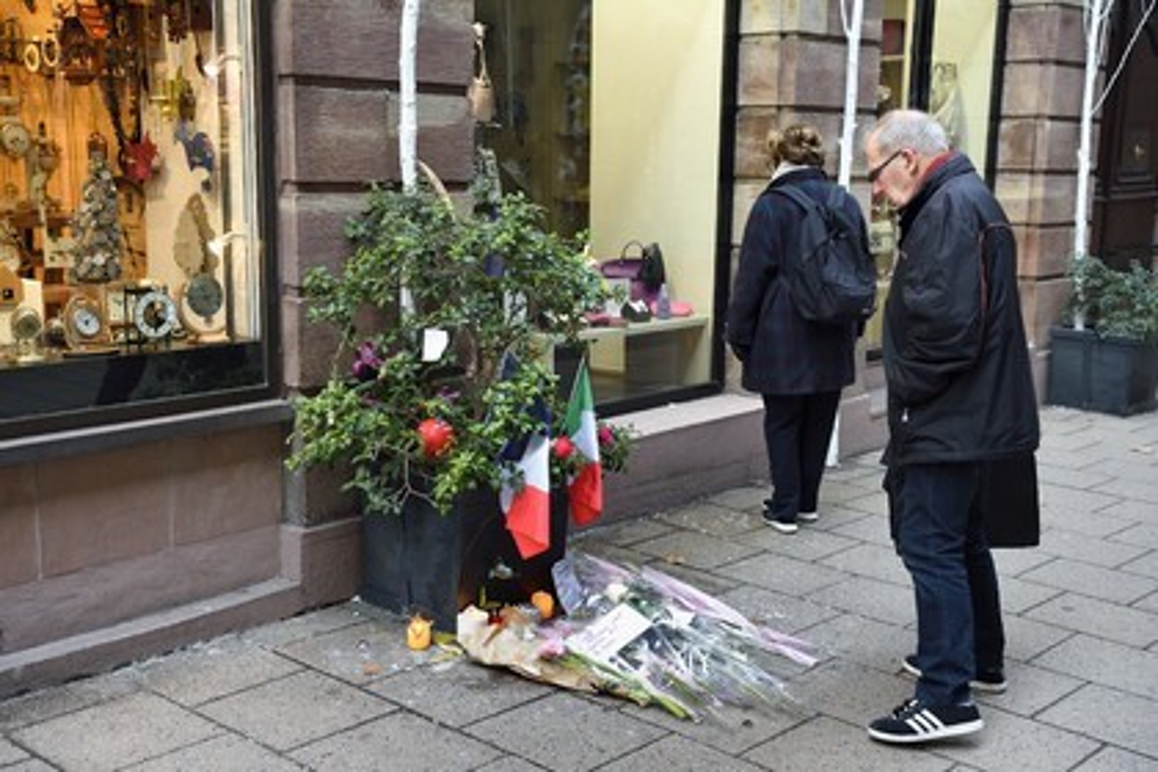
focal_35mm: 45
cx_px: 579
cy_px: 386
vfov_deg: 29.9
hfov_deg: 43.6
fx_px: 1447
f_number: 5
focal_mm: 45
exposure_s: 1/80
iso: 800
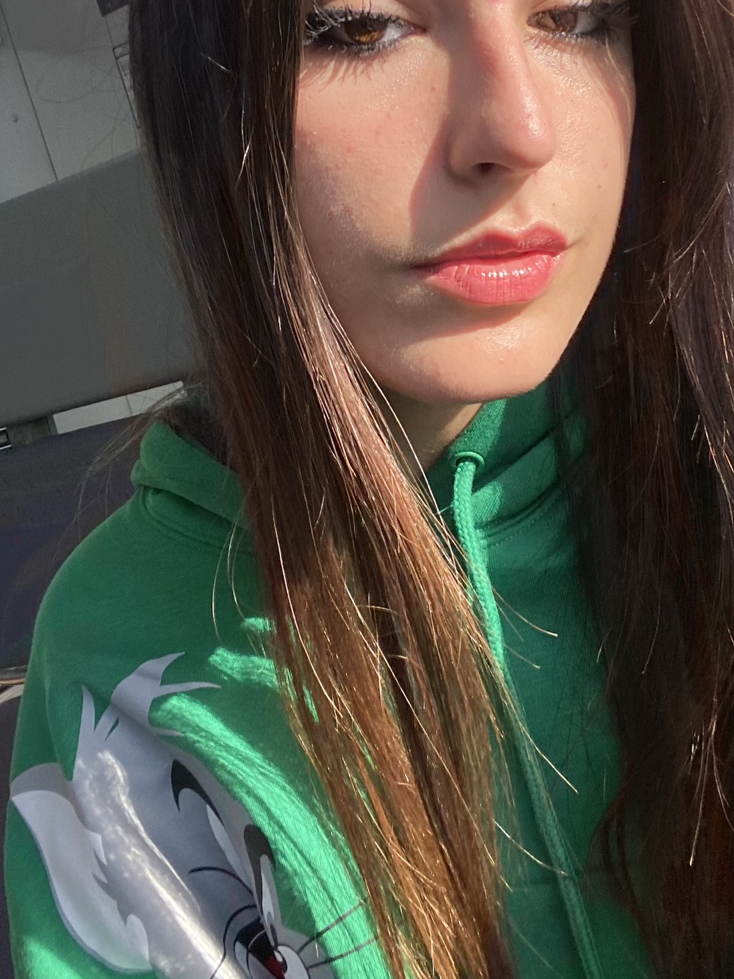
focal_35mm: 42
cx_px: 420
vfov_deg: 44.1
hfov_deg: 34.3
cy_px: 323
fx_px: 1188
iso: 25
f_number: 2.2
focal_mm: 2.71
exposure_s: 1/149
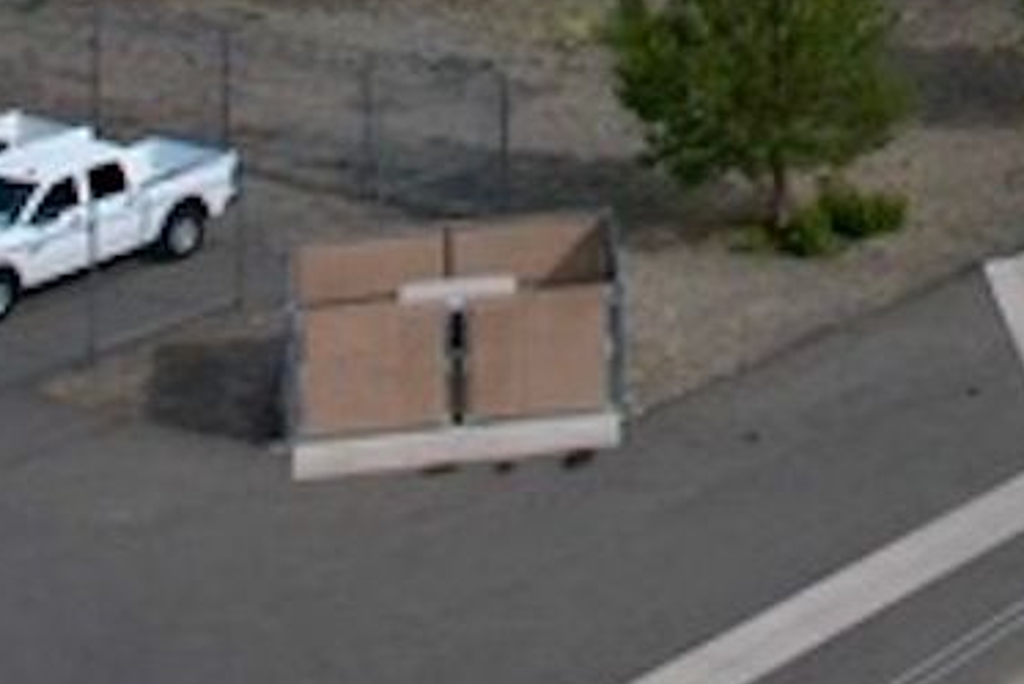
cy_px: -1295
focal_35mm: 151
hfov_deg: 12.1
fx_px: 4297
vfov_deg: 8.0
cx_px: 2048
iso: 120
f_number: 2.8
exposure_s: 1/3000
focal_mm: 8.38
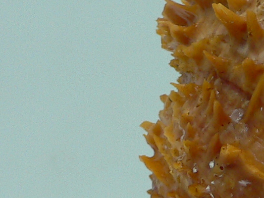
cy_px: 110
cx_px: 394
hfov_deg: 13.7
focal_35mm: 135
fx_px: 1029
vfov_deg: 11.0
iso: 100
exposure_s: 1/60
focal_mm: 4.6
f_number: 2.8
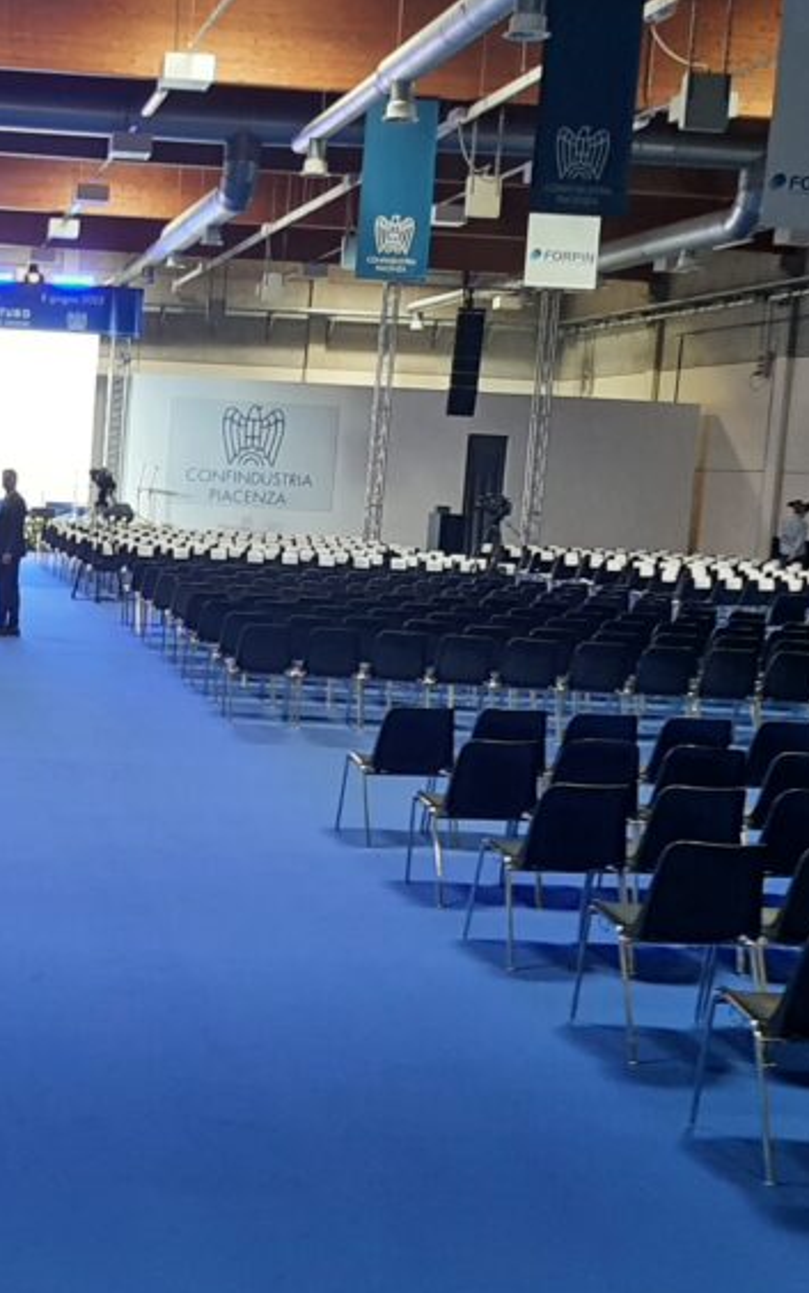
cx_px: -21
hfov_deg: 24.5
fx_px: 1762
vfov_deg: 40.3
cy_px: 619
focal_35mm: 50
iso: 125
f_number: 1.7
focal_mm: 3.93
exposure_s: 1/50
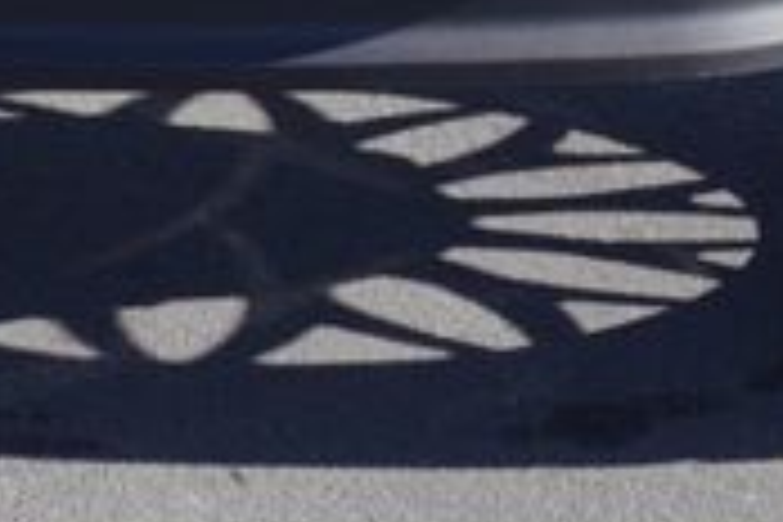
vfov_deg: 6.1
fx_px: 4611
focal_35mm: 212
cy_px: -958
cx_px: -22
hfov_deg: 9.6
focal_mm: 24
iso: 100
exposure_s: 1/125
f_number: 9
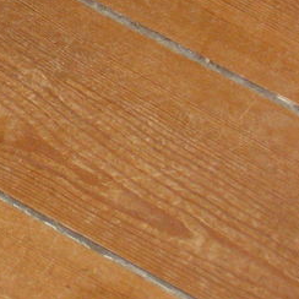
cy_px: -156
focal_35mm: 250
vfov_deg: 6.9
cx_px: -295
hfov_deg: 6.8
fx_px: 2443
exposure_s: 1/80
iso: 200
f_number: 3.7
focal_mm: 14.2
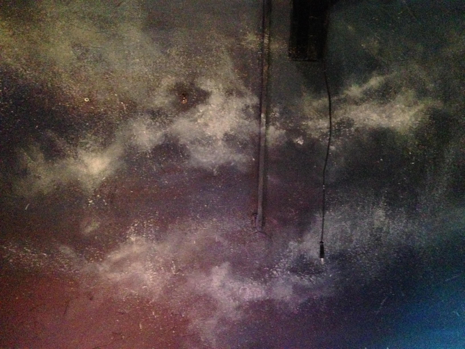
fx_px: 443
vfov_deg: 42.9
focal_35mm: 33
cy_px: 174
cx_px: 232
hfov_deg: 55.4
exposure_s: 1/15
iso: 1600
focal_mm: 4.12
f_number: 2.4
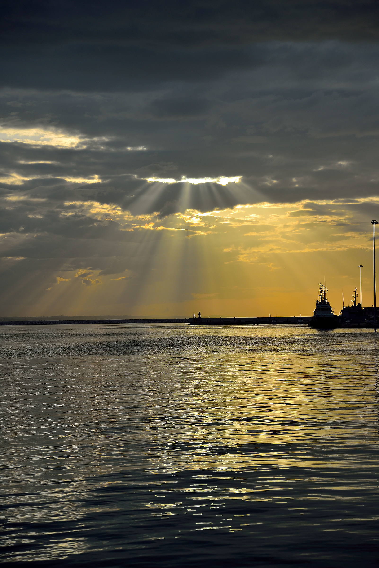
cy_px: 284
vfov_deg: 26.0
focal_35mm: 78
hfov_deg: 17.5
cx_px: 190
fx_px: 1231
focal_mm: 78
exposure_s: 1/1000
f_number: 4.5
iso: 100
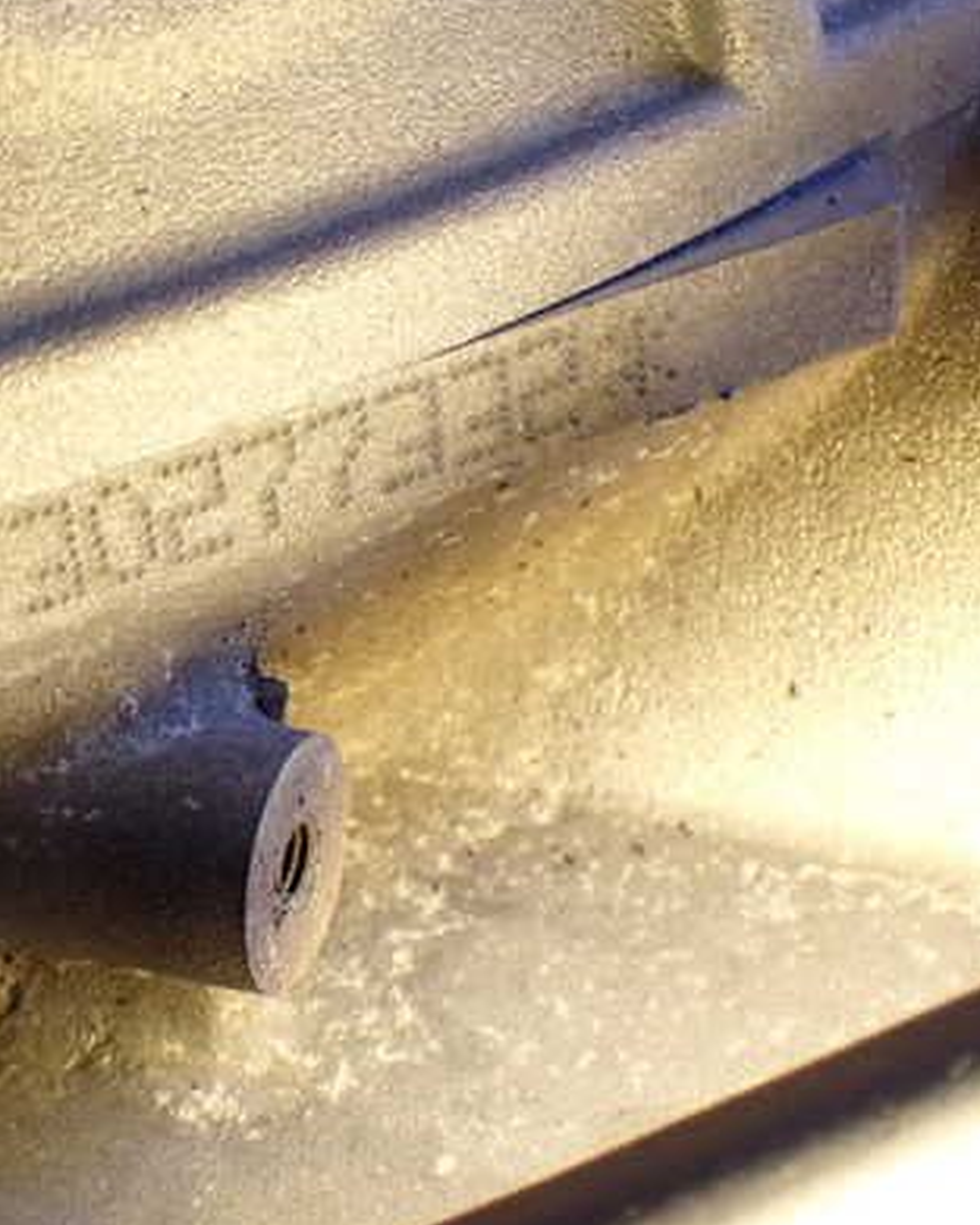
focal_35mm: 66
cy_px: 641
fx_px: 2393
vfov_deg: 28.7
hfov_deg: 22.7
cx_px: 129
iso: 500
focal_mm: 7.84
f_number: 2.9
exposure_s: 1/160
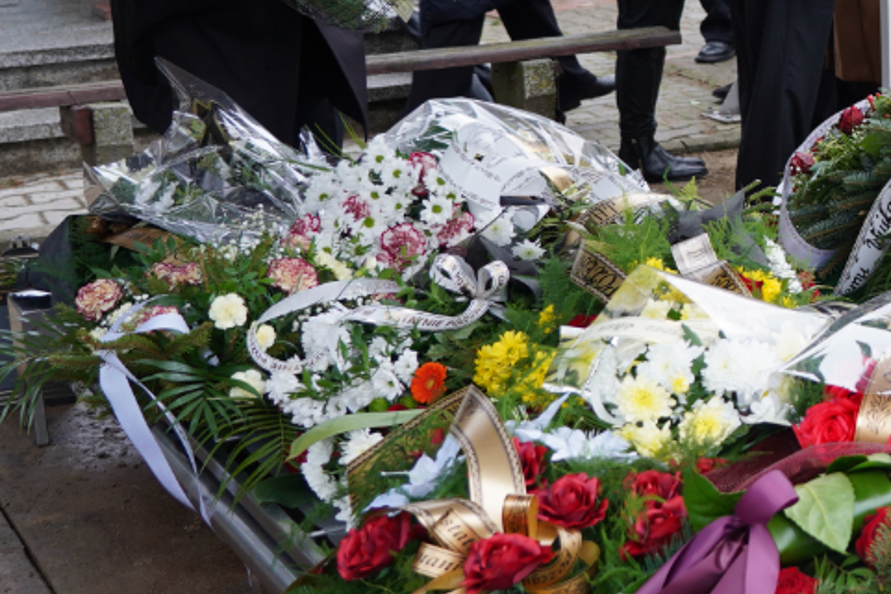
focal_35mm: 81
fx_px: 2005
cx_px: 1158
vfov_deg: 16.7
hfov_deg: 22.4
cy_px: 80
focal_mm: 30
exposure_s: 1/60
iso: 125
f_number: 4
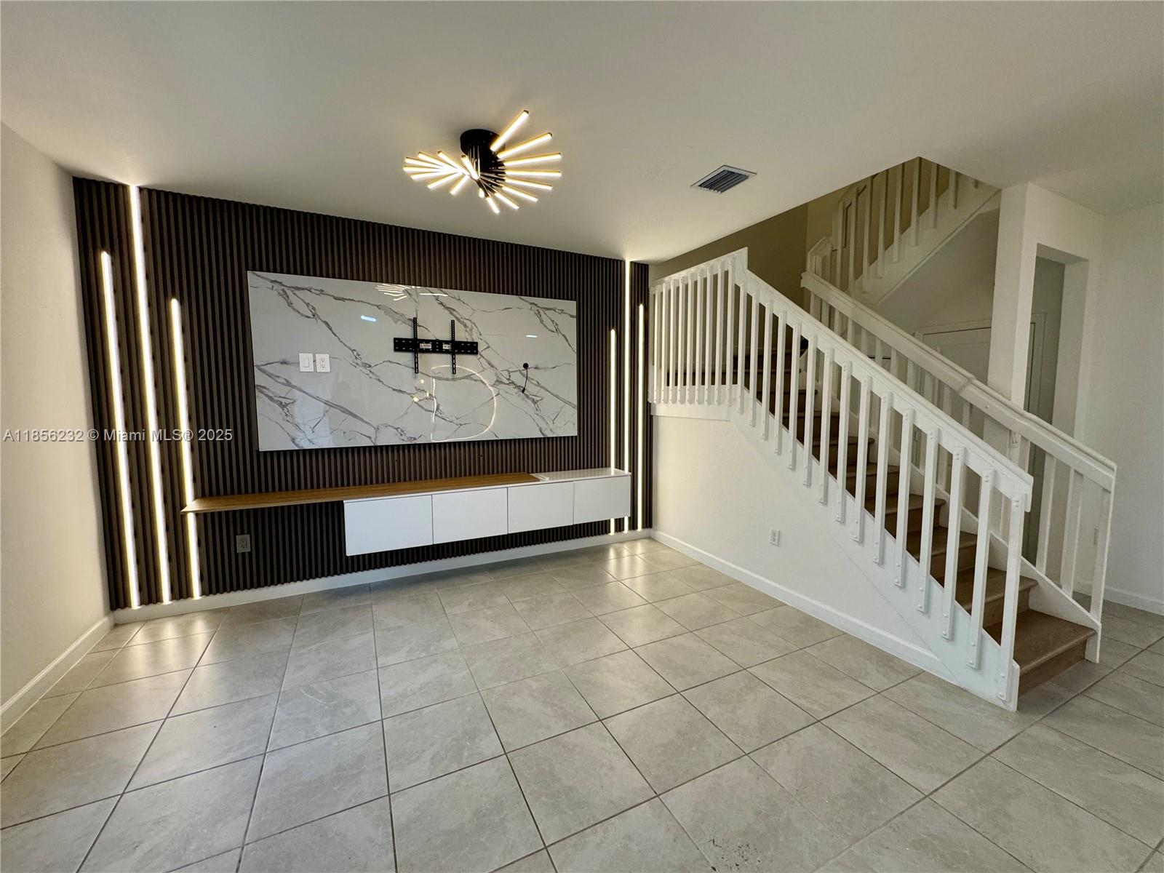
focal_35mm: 14
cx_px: 582
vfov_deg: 85.7
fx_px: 471
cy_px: 436
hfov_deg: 102.1
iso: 200
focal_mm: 2.22
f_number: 2.2
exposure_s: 1/120
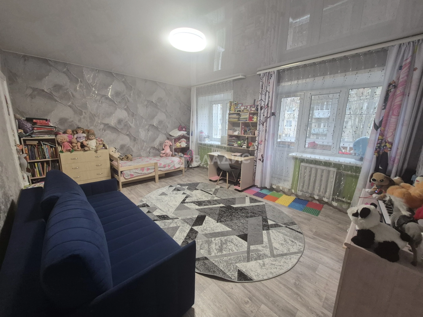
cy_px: 158
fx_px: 159
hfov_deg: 106.2
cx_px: 212
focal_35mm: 13
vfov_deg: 89.9
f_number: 2.2
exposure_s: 1/50
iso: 160
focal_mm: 1.74
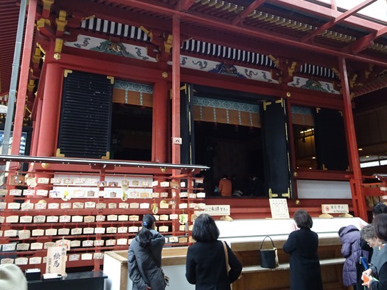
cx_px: 190
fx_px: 346
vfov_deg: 45.0
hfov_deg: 58.4
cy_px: 109
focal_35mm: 31
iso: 400
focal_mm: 4.1
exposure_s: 1/100
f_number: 3.5
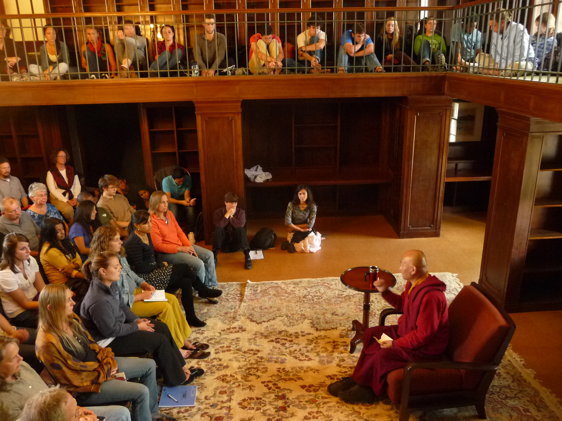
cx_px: 281
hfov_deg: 63.4
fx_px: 455
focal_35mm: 28
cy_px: 210
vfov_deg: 49.7
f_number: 3.3
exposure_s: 1/6
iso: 400
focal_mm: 4.7
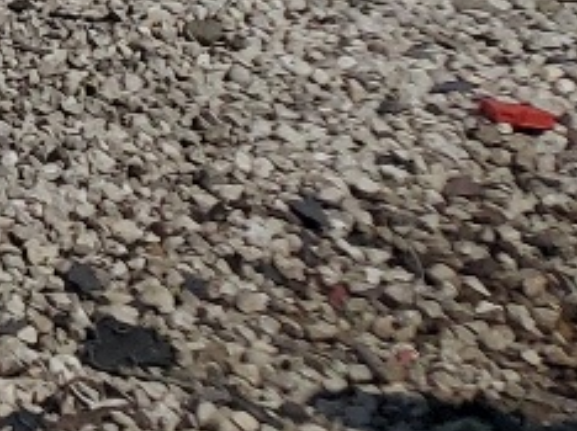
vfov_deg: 8.0
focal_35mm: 178
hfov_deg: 8.7
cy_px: -424
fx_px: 2964
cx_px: -1295
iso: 50
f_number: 1.5
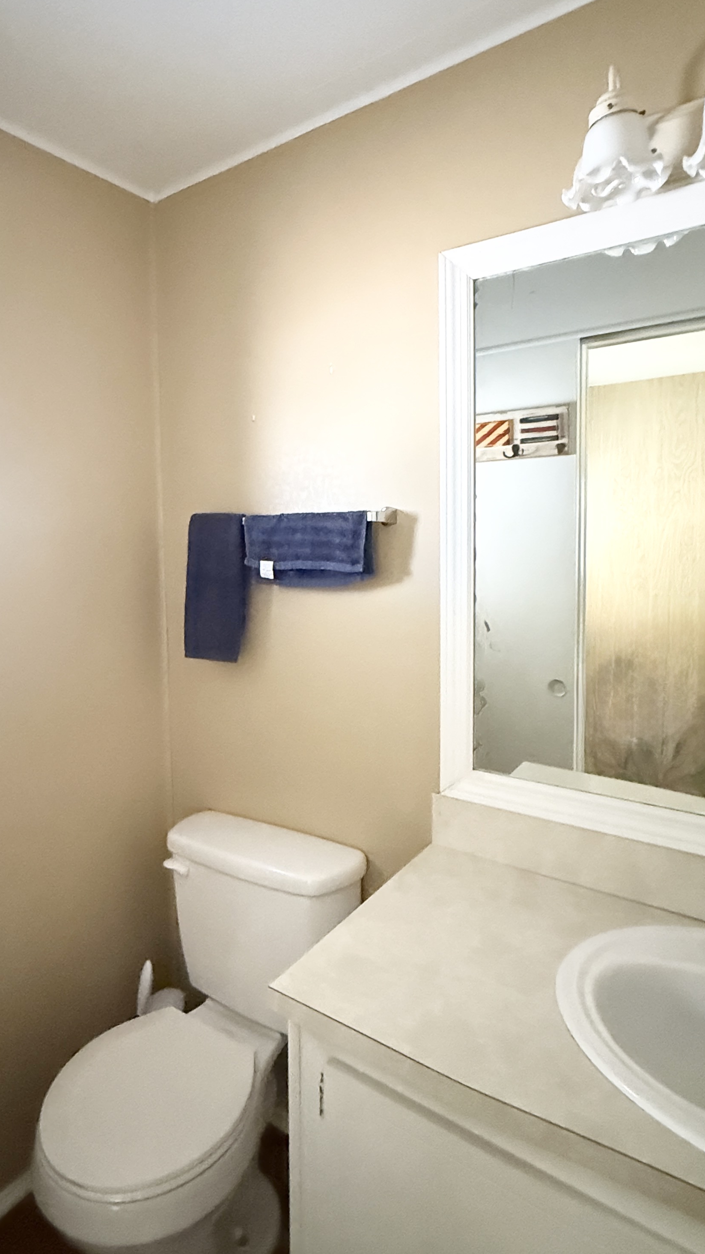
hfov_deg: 52.0
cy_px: 584
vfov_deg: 83.7
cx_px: 207
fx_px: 698
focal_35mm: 21
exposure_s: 1/47
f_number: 2.2
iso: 1250
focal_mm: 2.22
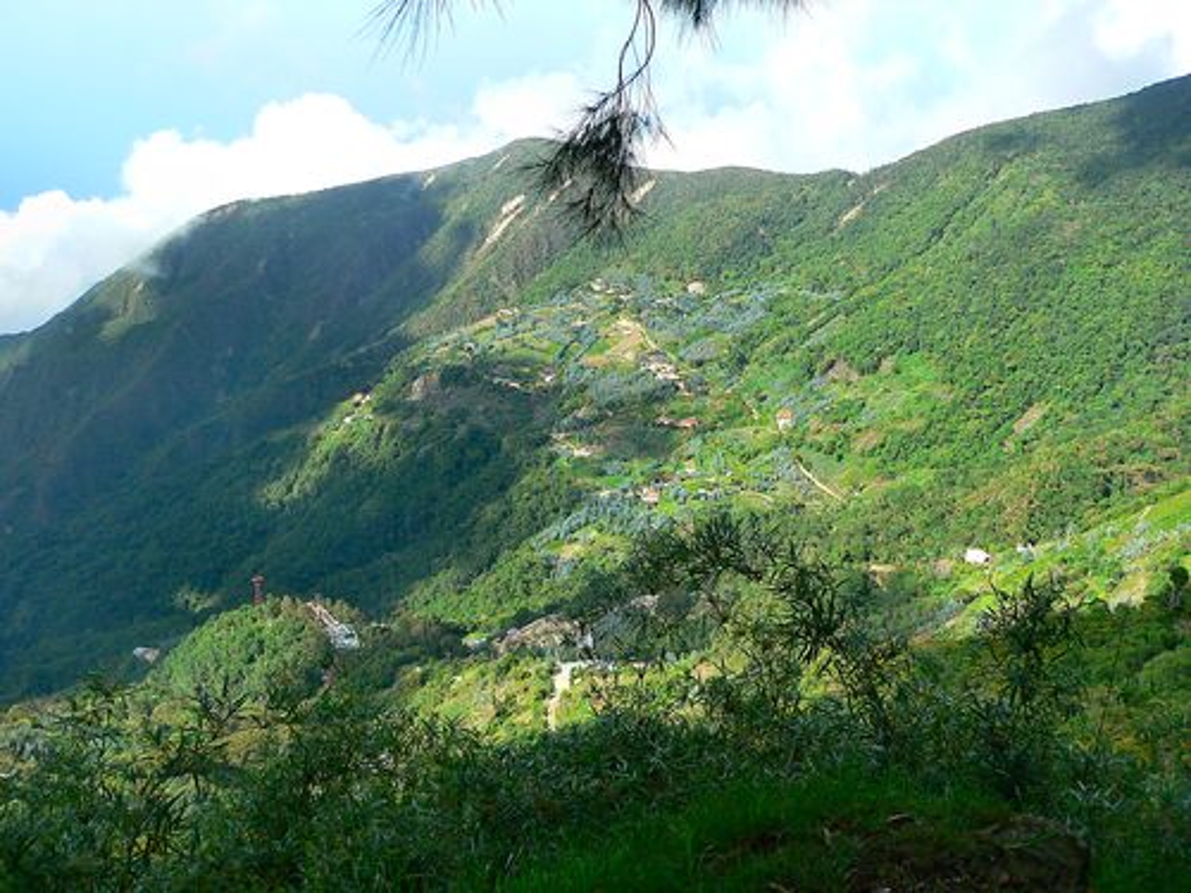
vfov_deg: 39.7
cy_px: 446
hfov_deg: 51.4
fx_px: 1239
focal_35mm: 36
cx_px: 596
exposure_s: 1/400
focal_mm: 6
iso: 80
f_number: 4
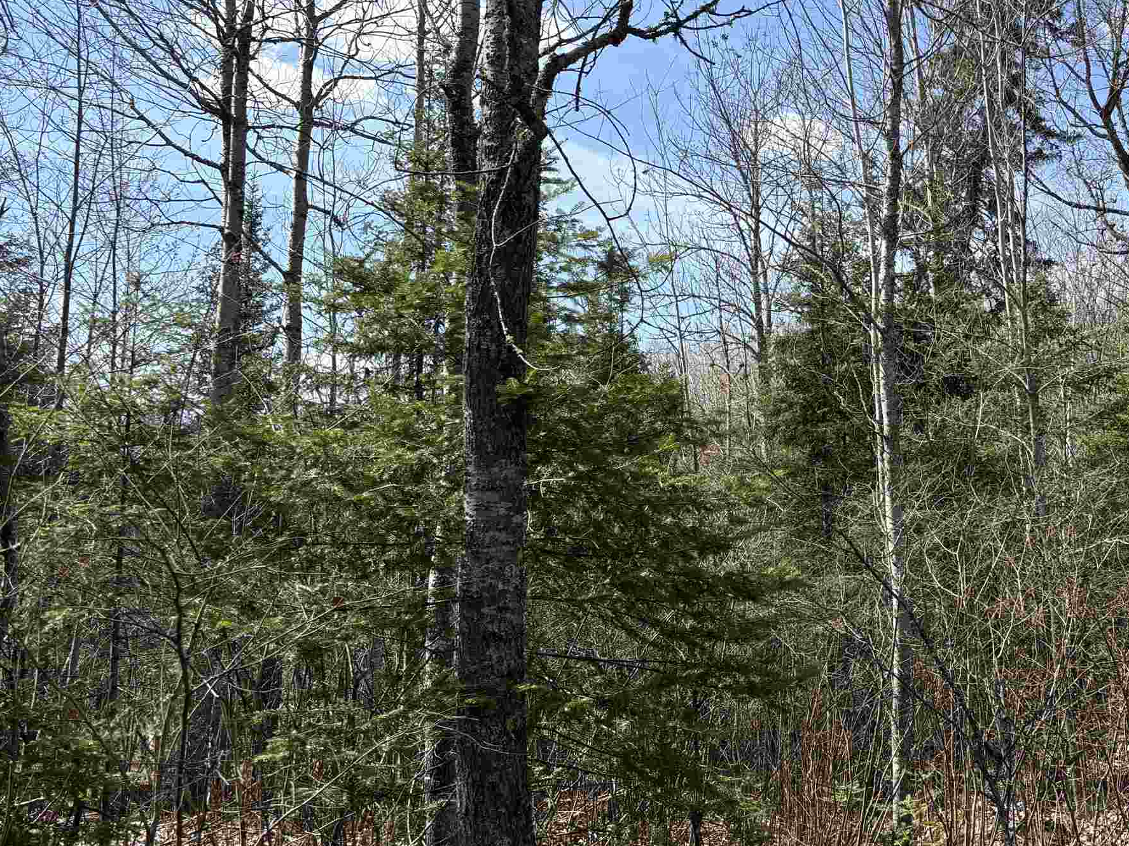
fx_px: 1468
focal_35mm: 45
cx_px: 903
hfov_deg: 40.4
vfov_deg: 32.1
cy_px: 353
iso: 50
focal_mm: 5.96
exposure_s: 1/2105
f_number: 1.6
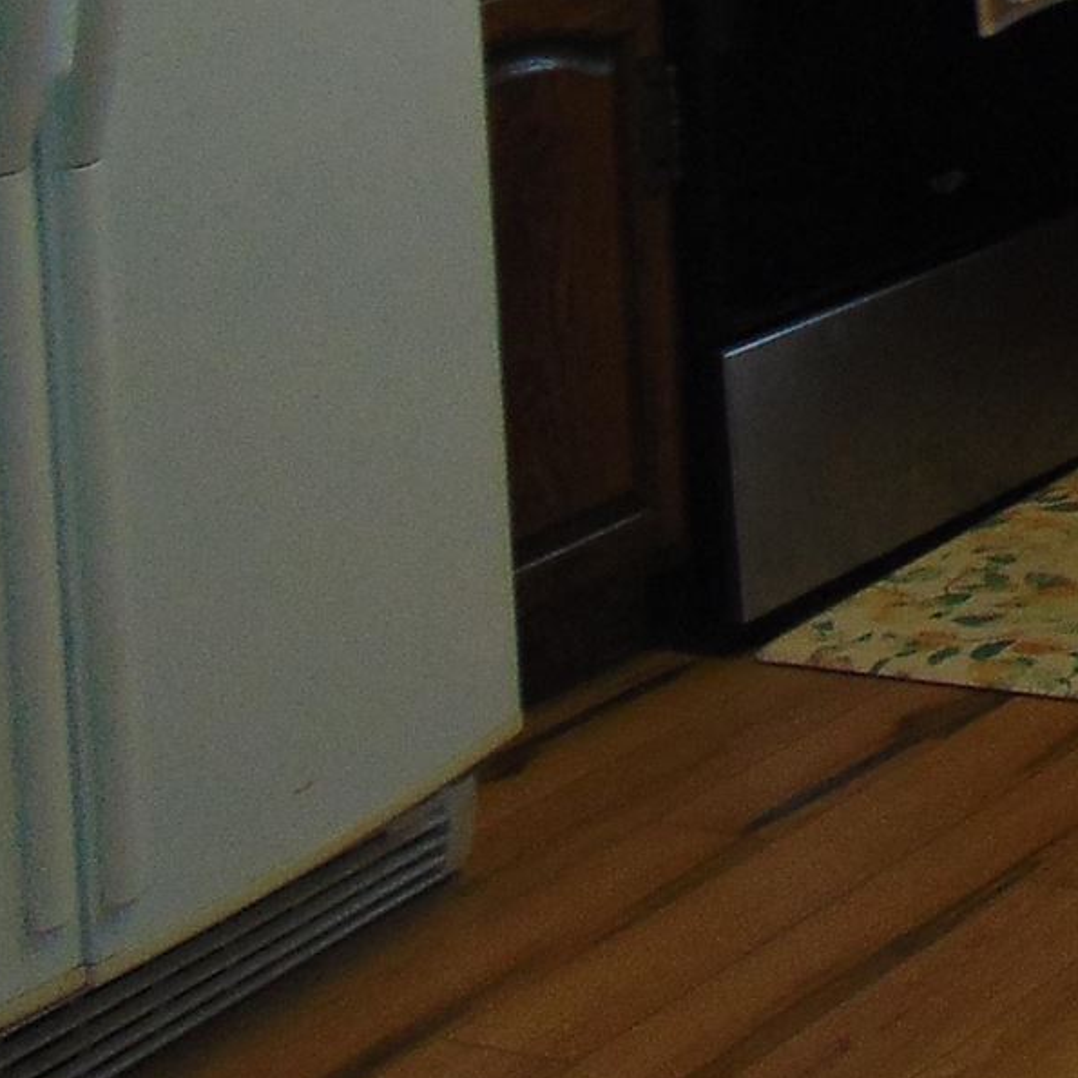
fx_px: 4017
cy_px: -553
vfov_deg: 14.3
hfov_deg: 14.0
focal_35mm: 114
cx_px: 1748
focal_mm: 4.5
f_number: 3
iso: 80
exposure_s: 1/30
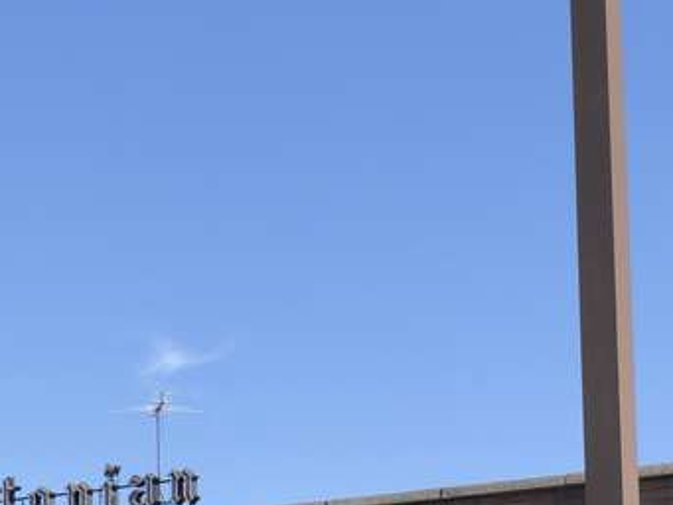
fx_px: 2373
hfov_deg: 15.8
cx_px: -18
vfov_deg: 12.0
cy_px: 544
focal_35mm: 122
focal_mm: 6
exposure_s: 1/649
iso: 16
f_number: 2.4
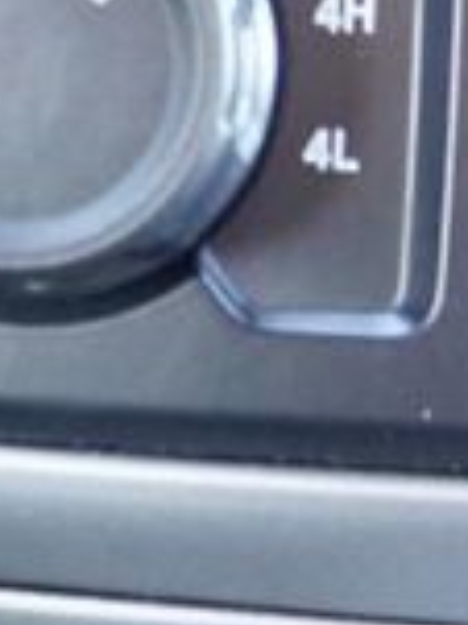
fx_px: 2834
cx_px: -530
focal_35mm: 157
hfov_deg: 8.8
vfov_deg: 12.4
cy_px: 646
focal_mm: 16
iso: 2500
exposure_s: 1/60
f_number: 3.5
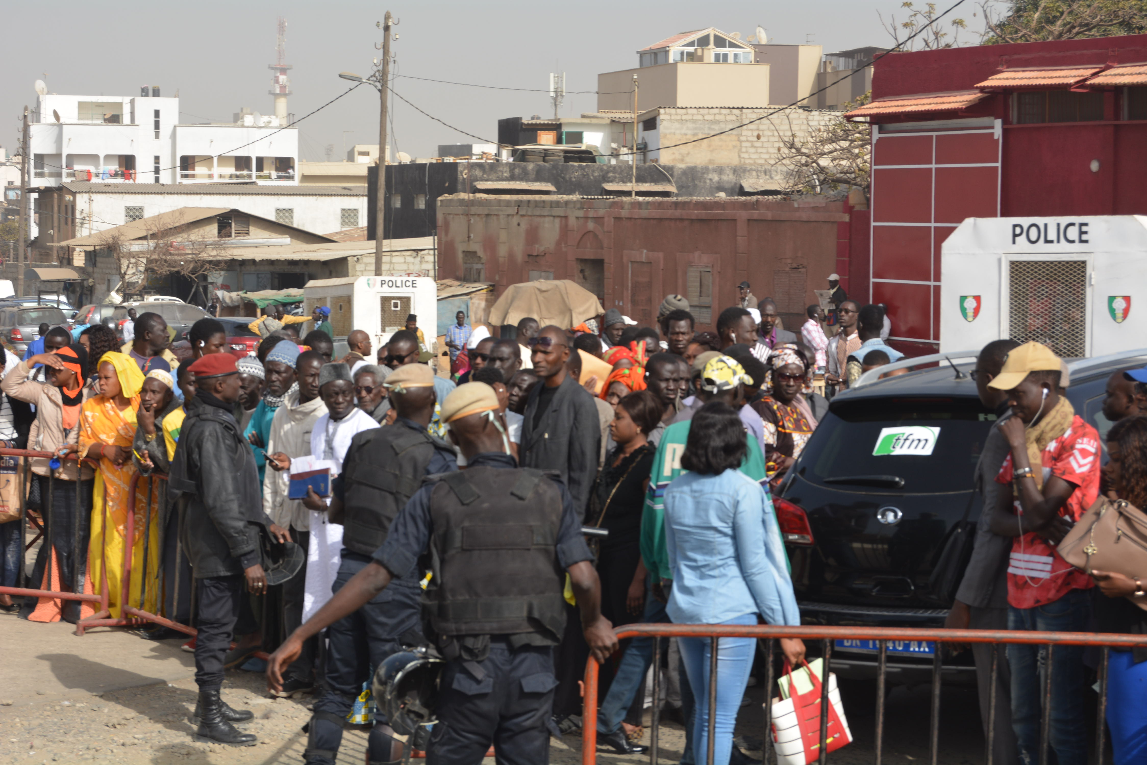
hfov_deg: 24.6
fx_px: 2629
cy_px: 382
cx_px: 574
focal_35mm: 82
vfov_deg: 16.6
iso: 125
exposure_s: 1/200
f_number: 5.6
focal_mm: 55
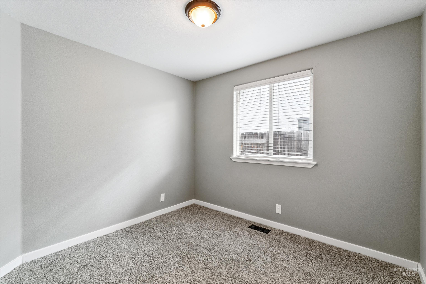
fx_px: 187
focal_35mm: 16
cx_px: 213
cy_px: 142
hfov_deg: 97.5
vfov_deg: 74.4
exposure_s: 1/8
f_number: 13
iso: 400
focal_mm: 15.8
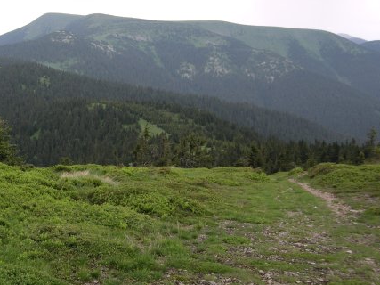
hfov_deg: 35.2
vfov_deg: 27.0
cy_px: 140
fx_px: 593
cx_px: 123
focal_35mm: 54
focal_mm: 7.5
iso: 64
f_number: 3.8
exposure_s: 1/117
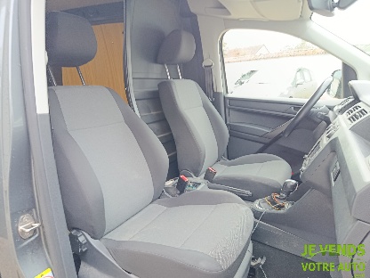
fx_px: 257
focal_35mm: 24
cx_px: 185
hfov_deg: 71.6
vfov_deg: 56.8
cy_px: 139
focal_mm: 5.24
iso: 1087
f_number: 1.7
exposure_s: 1/25
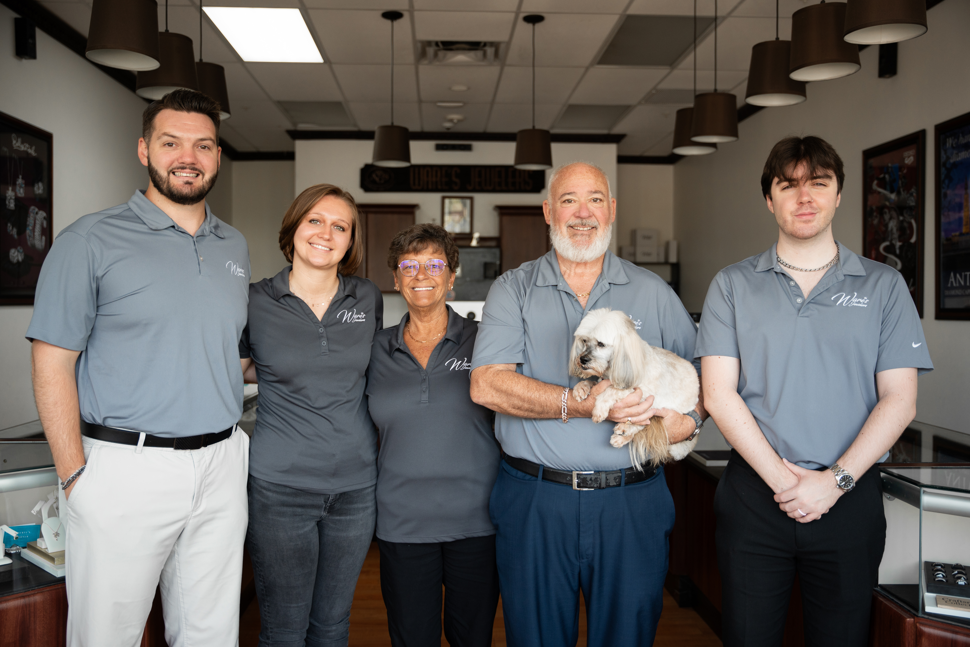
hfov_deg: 56.2
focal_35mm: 34
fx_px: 908
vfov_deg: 39.2
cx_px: 485
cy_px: 324
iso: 500
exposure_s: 1/125
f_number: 2.8
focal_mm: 33.7
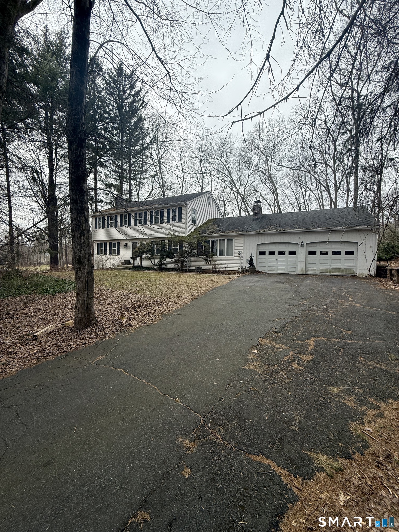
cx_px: 200
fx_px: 215
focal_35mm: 14
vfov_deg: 102.1
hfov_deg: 85.7
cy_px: 266
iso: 64
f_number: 2.2
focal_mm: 2.22
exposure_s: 1/888
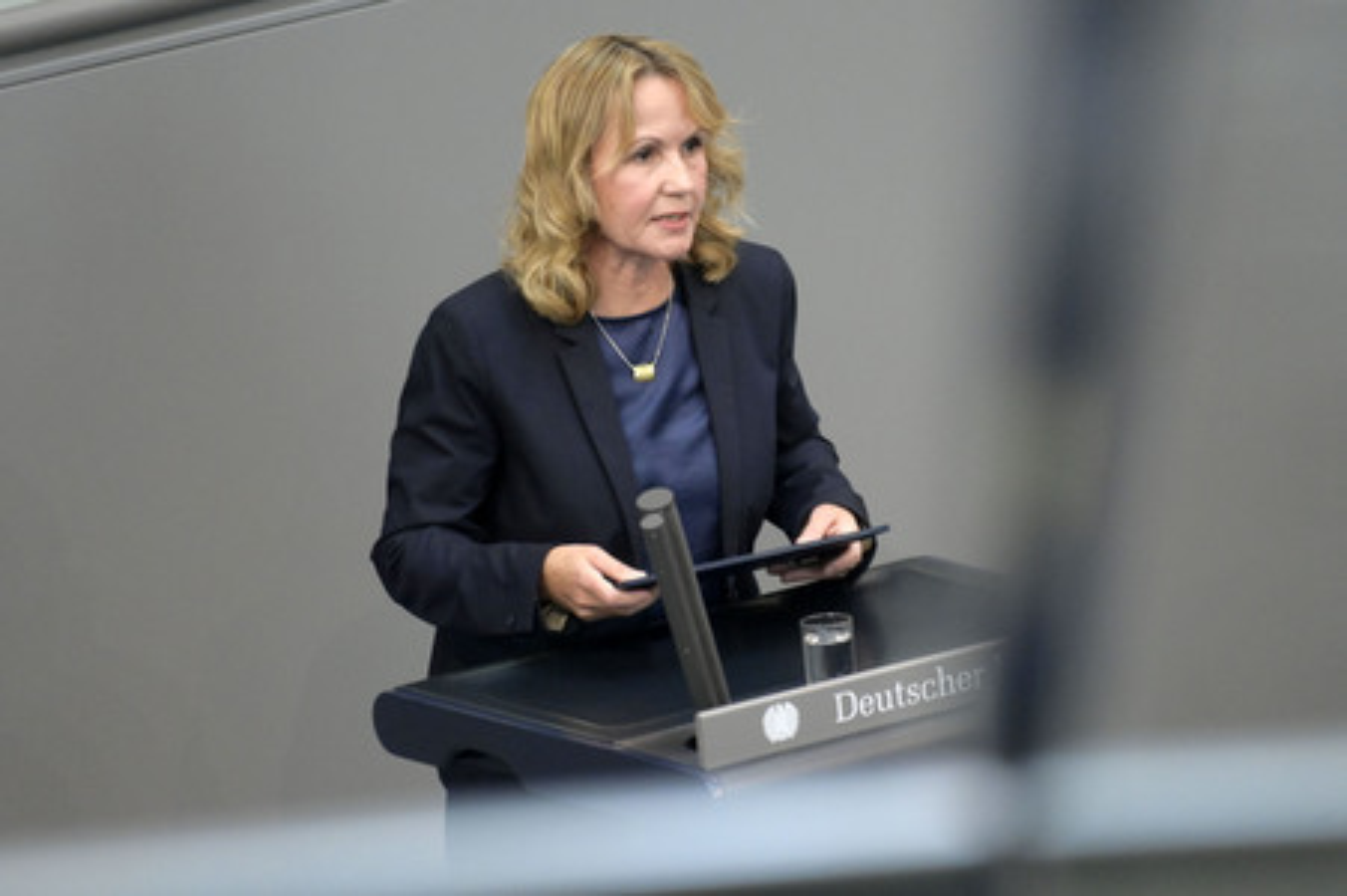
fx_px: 17946
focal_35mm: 480
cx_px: 674
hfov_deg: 4.3
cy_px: 448
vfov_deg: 2.9
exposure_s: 1/320
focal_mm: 480
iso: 8000
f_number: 5.6
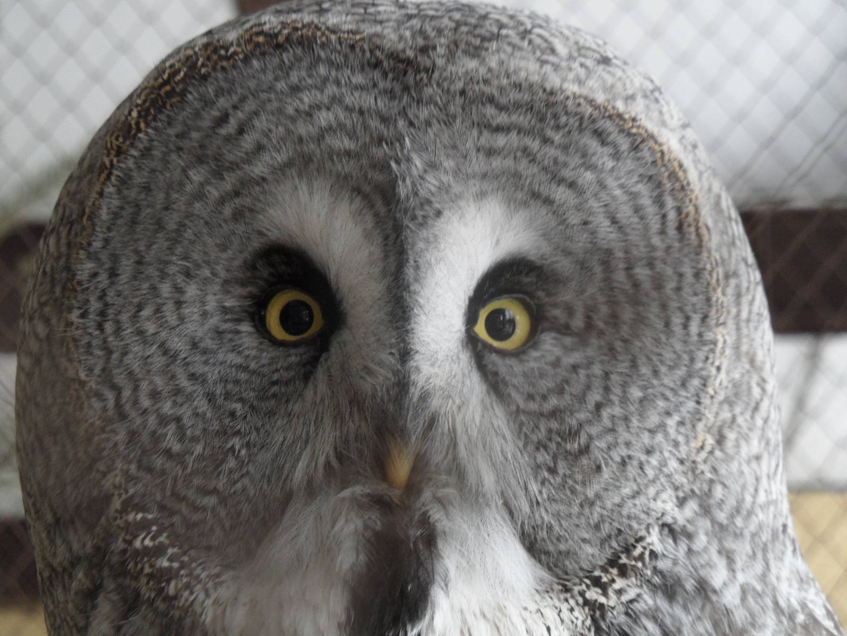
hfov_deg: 16.4
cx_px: 424
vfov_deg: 12.3
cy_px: 318
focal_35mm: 120
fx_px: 2936
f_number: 4.4
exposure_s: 1/10
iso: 200
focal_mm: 20
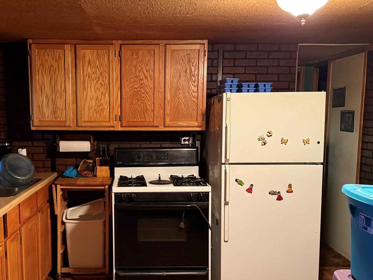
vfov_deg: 37.6
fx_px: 410
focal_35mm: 38
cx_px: 131
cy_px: 165
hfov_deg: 48.3
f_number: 1.78
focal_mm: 6.76
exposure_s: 1/40
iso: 800
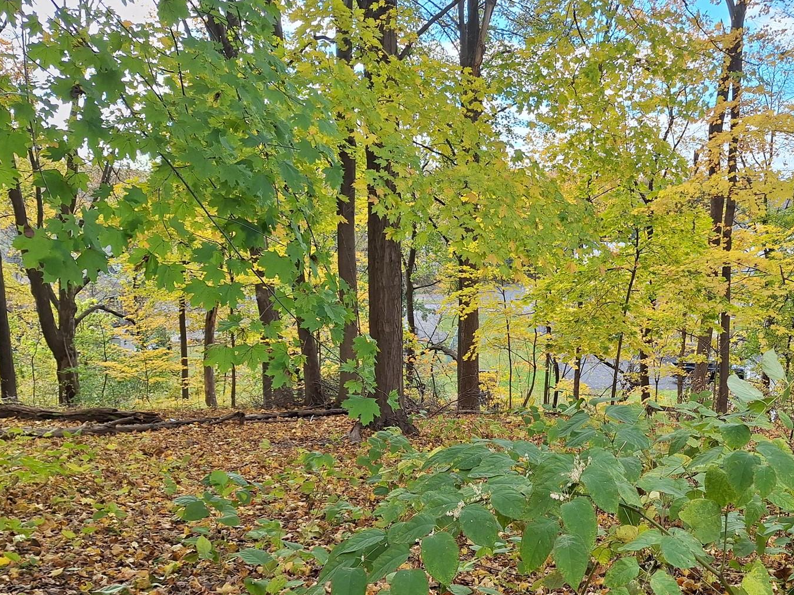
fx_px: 803
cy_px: 384
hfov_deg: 51.5
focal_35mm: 35
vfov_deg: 40.3
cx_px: 542
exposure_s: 1/459
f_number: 1.8
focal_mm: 5.54
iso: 40
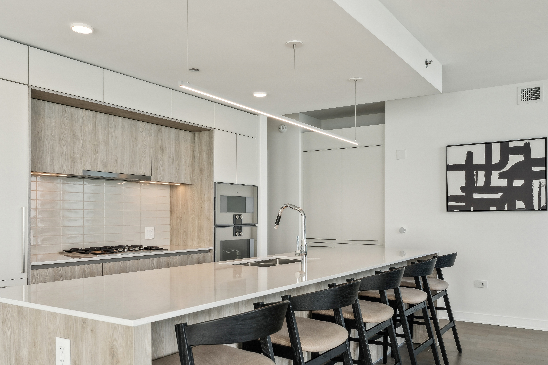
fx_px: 472
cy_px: 222
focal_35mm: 31
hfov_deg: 60.3
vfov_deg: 42.1
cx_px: 276
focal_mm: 21
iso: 320
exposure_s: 1/100
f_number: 7.1
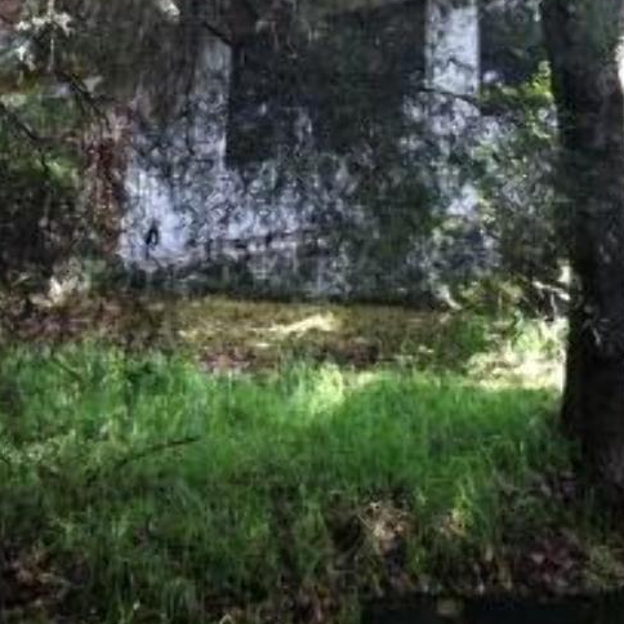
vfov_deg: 25.2
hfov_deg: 25.2
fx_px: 1387
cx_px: 428
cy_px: 216
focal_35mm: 68
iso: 100
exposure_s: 1/50
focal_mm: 3.85
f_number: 2.8
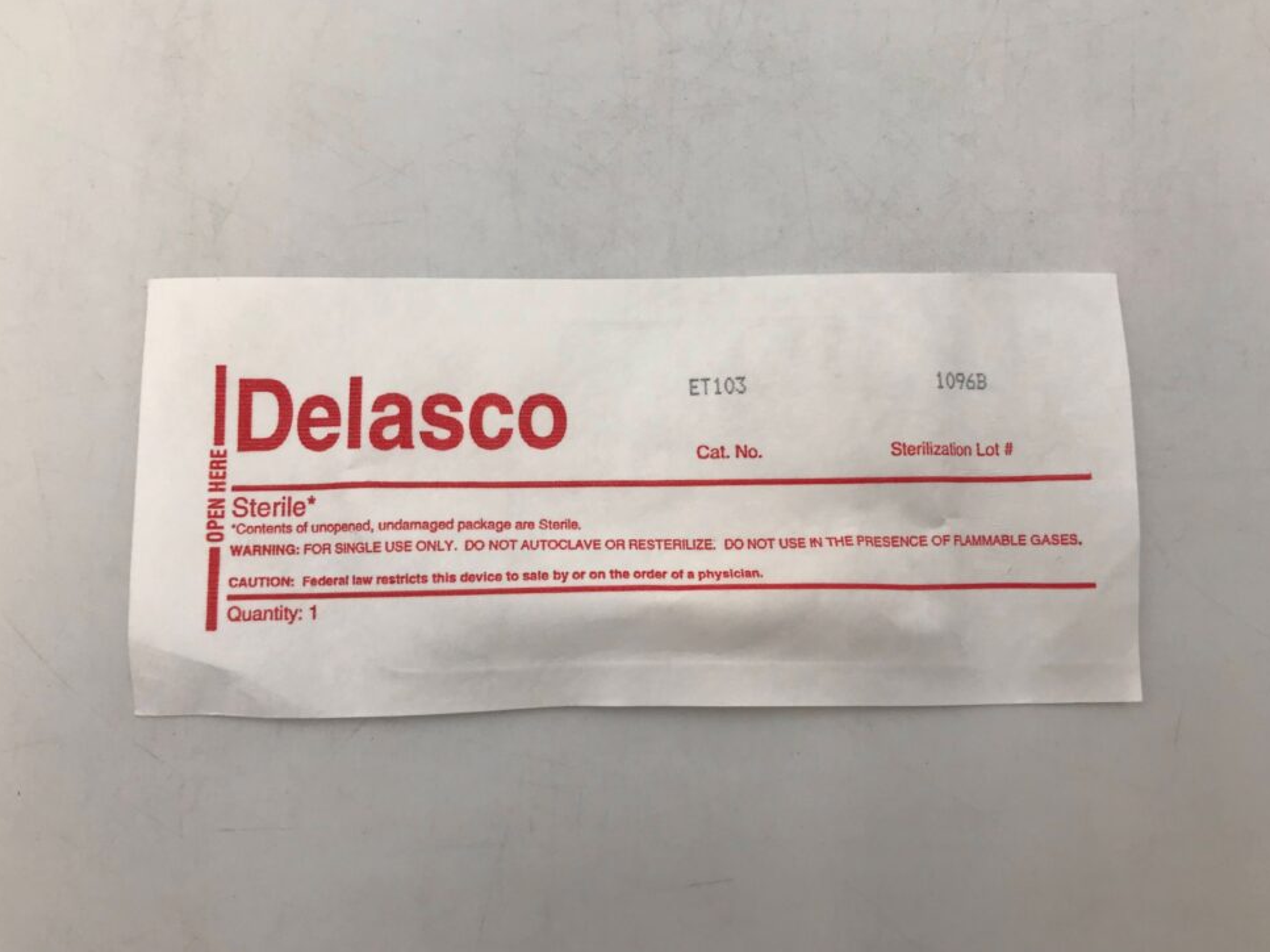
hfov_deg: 61.7
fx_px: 1064
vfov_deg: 48.2
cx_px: 630
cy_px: 467
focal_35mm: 29
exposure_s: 1/60
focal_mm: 3.99
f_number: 1.8
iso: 25
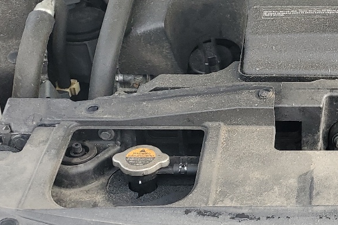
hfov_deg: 25.0
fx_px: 695
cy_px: 13
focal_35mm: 74
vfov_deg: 18.1
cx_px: 392
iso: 50
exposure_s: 1/400
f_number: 1.5
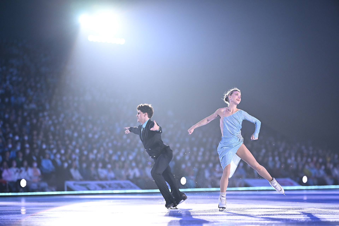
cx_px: 170
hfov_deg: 15.2
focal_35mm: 135
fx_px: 1271
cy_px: 113
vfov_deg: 10.2
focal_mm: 135
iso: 2500
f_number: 1.8
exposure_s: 1/2500
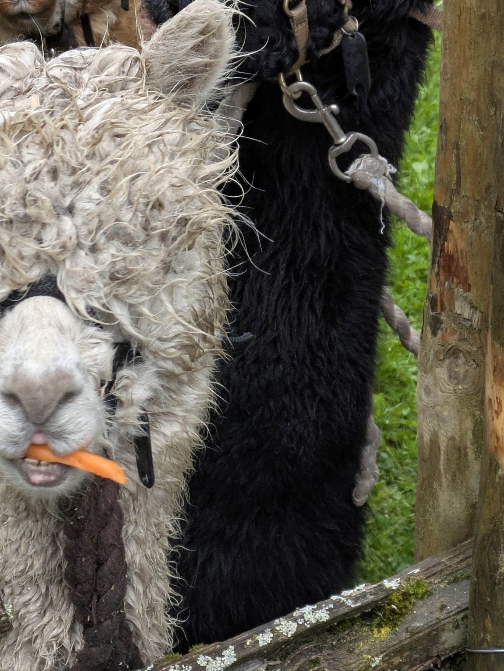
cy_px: 289
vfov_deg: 18.5
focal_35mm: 106
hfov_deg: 13.9
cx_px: 71
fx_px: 2057
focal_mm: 5.43
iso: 54
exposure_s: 1/295
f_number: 1.89
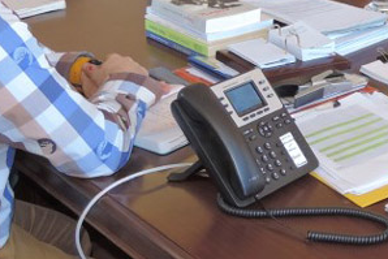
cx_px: 461
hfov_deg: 18.9
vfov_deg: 13.3
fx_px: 1100
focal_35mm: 102
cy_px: 28
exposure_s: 1/40
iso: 110
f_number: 3.1
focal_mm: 5.3
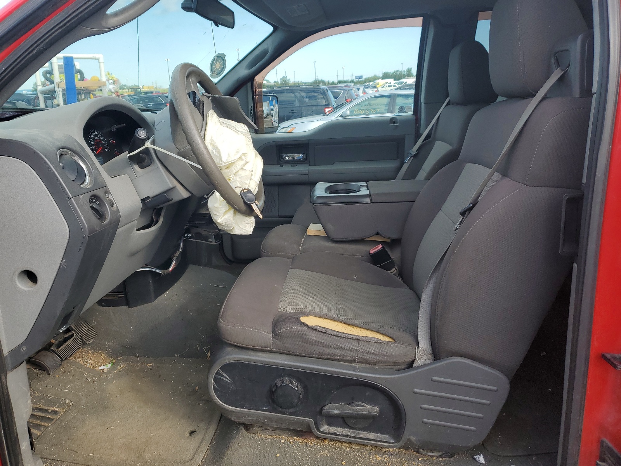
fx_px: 466
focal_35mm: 26
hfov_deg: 67.3
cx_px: 310
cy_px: 233
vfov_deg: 53.1
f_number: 1.5
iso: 50
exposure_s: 1/909
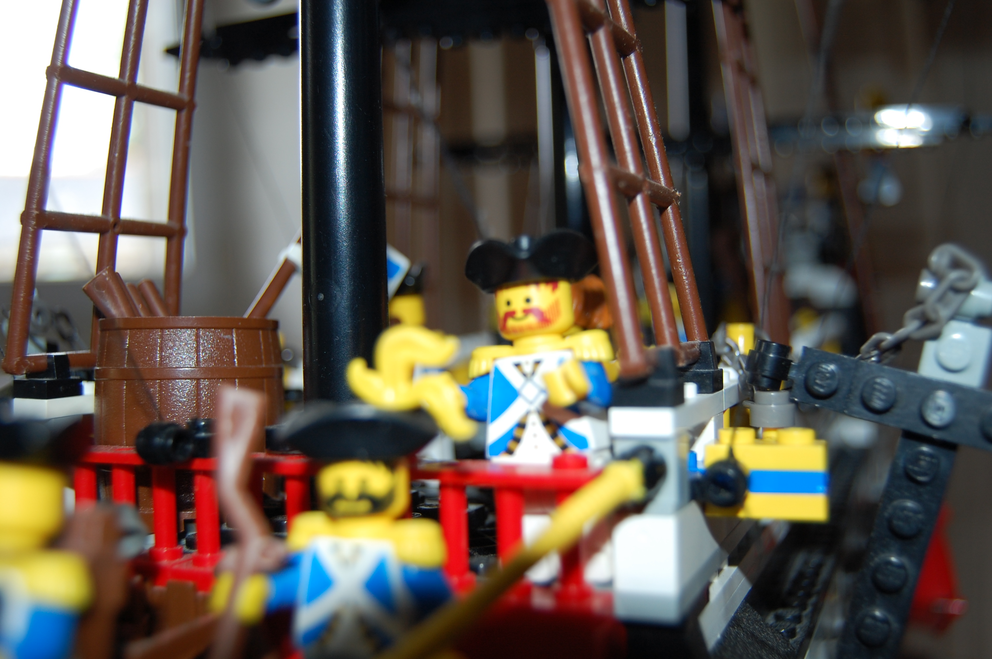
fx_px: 1074
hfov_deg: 49.6
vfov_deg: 34.1
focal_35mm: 39
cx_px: 496
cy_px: 330
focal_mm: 26
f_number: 4
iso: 200
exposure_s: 1/60
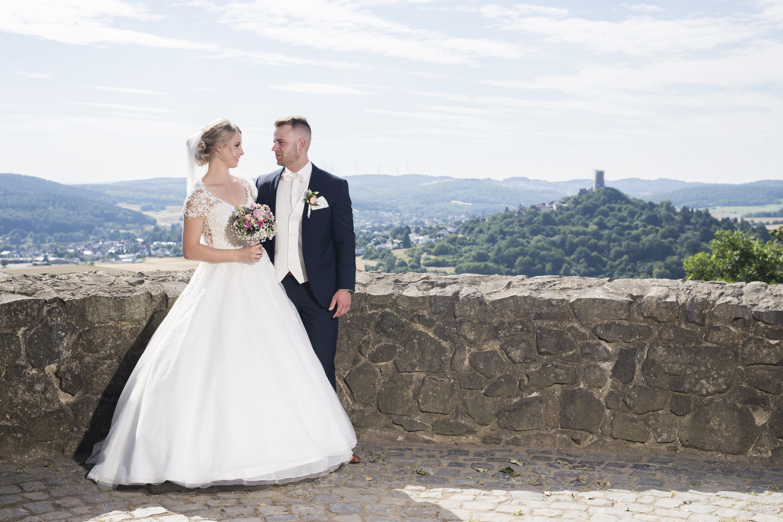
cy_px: 261
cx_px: 392
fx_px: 1088
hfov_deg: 39.6
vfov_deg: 27.0
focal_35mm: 50
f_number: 8
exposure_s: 1/500
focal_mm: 50
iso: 100
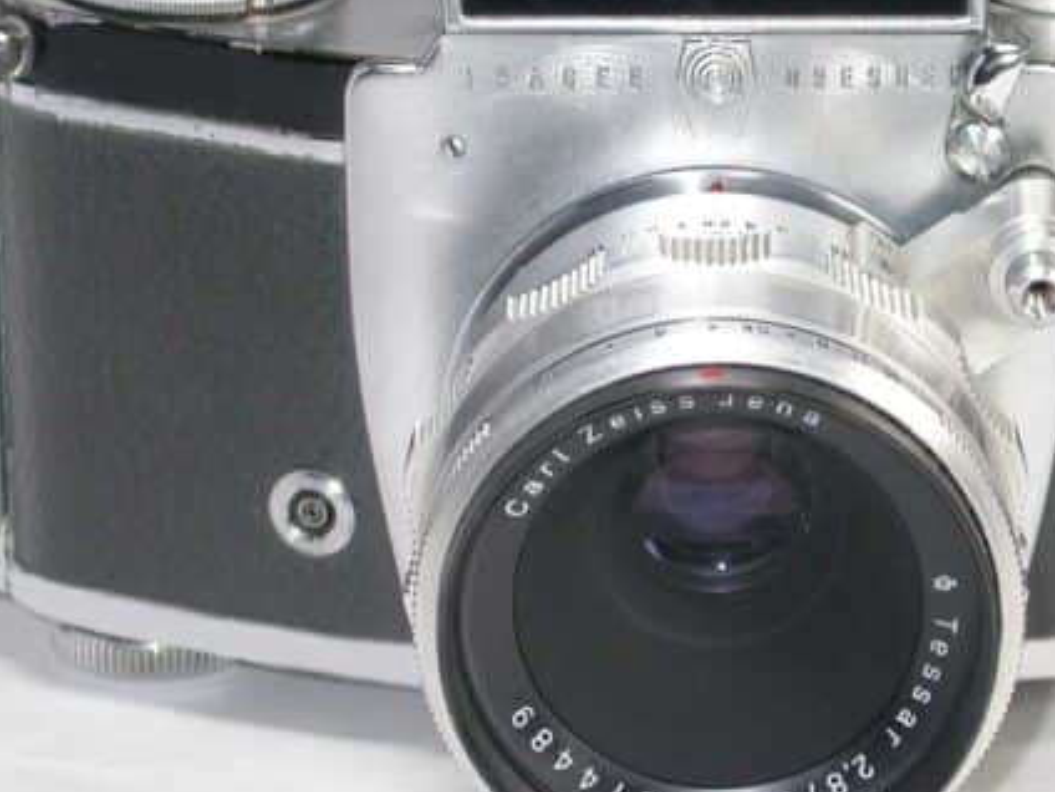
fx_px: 6735
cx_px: 712
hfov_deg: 8.9
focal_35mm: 221
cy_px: 354
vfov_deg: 6.7
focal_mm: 25.3
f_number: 4.4
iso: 100
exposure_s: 1/60.3
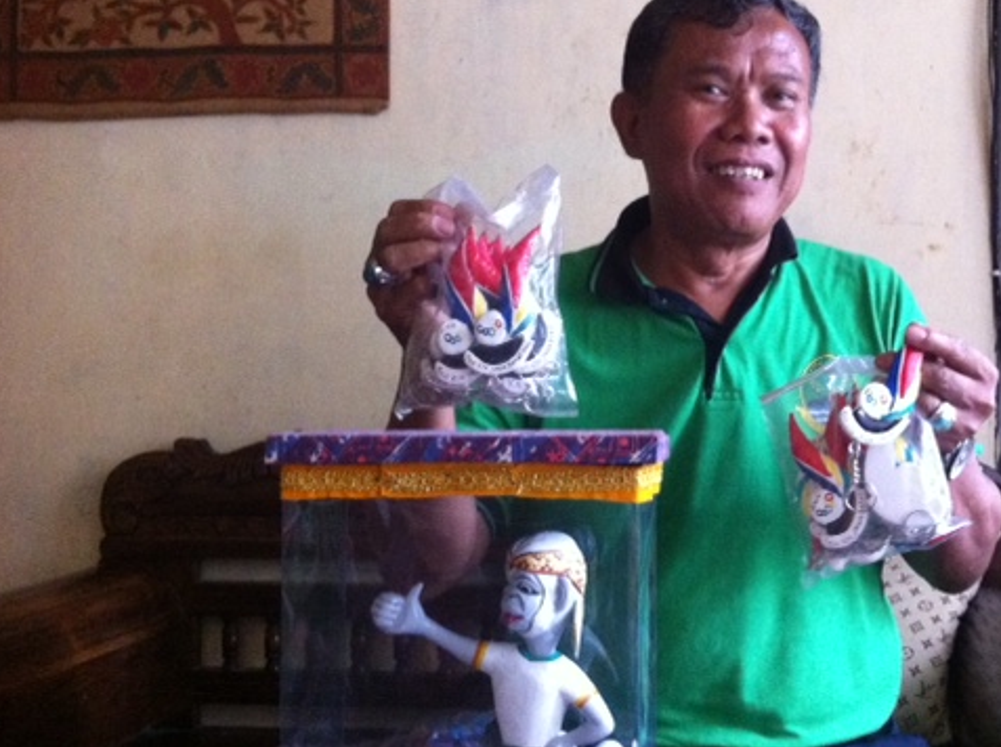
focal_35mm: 47
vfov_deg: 30.8
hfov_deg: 40.0
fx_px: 1357
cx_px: 661
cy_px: 346
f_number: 2.8
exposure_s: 1/17
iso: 640
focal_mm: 3.85
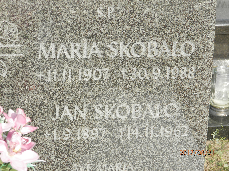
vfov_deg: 11.2
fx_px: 873
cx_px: 114
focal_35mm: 132
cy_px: 86
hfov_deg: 14.9
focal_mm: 23.6
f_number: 4.7
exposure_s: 1/250
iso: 80
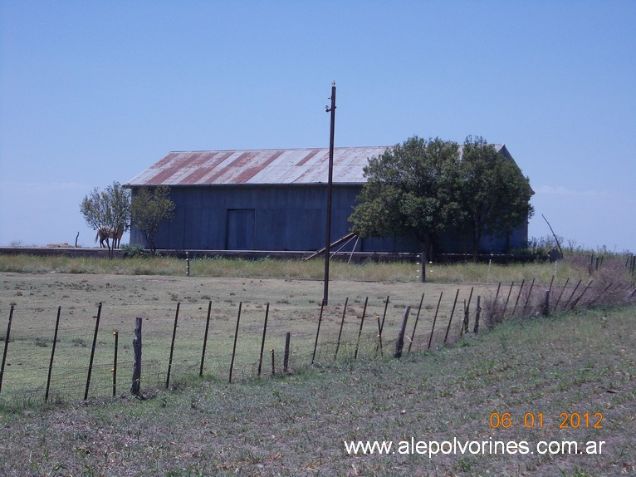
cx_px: 318
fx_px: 1506
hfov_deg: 23.8
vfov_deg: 18.0
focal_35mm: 82
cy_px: 238
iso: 80
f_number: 9.6
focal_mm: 11.6
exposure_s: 1/160
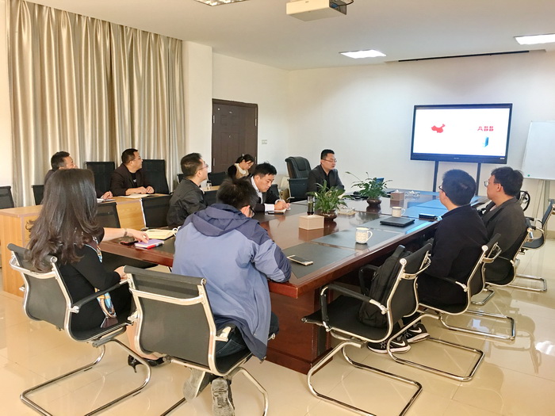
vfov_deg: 48.2
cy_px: 208
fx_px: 465
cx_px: 278
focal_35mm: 29
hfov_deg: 61.7
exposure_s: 1/17
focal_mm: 4.15
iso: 64
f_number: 2.2
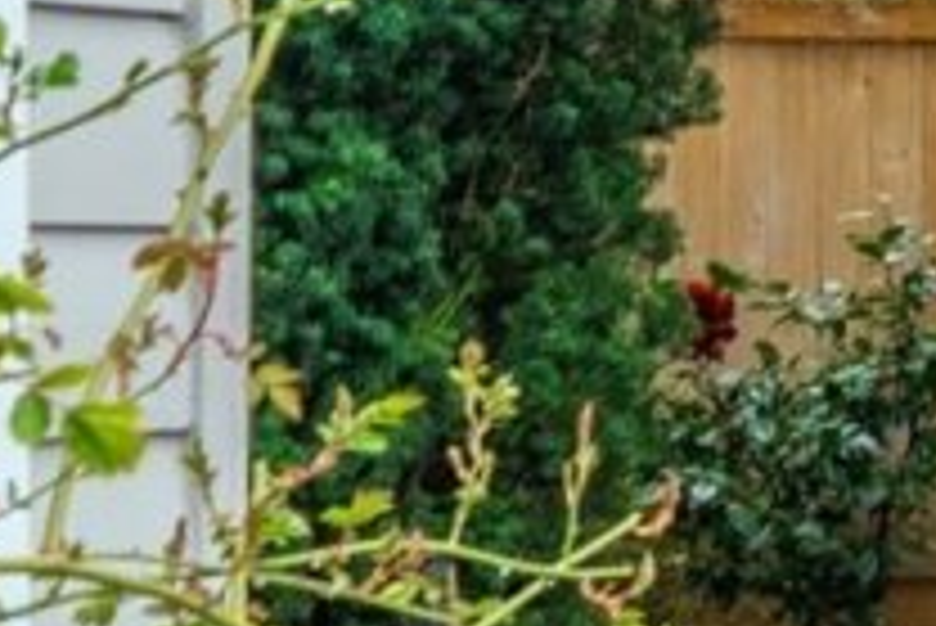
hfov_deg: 11.4
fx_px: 3148
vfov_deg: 11.3
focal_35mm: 121
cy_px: 308
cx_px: 2691
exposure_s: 1/30
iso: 125
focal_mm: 18
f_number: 7.1
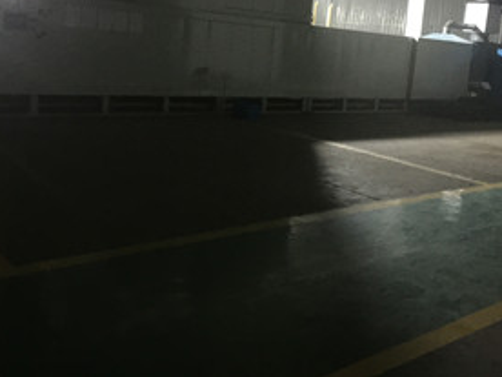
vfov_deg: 33.8
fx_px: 609
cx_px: 286
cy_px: 107
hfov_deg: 44.7
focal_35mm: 42
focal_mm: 4.15
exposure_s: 1/4
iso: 200
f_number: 2.2
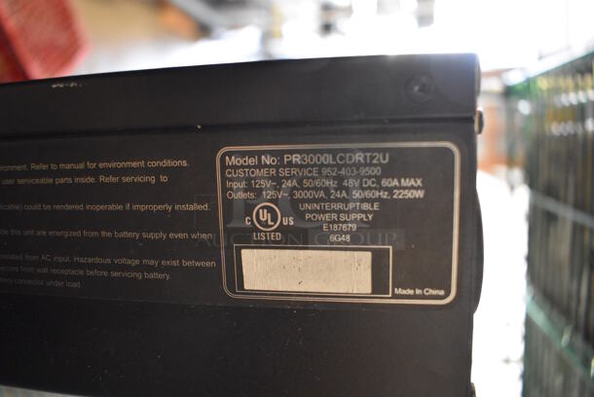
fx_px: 446
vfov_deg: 48.0
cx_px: 297
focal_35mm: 27
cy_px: 198
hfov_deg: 67.3
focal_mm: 18
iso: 5000
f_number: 3.5
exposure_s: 1/125
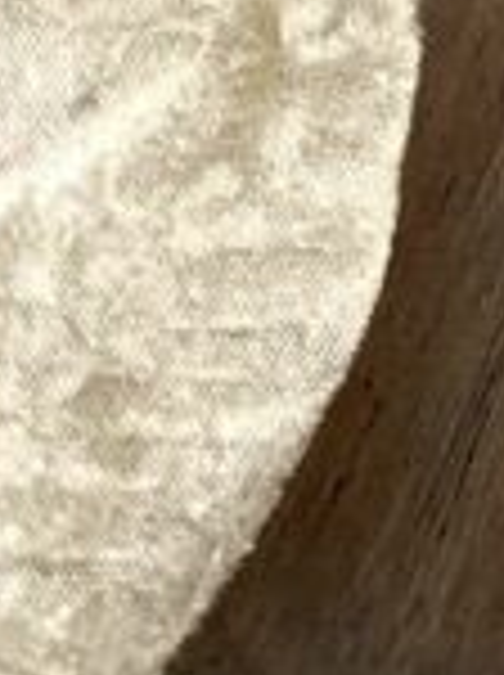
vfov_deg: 16.7
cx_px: 806
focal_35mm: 111
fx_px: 2161
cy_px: -220
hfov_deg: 12.5
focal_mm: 4.25
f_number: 1.8
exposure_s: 1/30
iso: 800
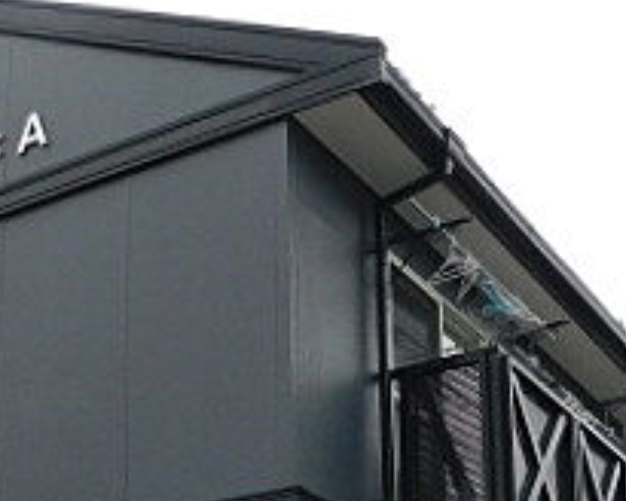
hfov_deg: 27.1
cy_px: 596
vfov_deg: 20.5
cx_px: 278
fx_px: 1297
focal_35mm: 70
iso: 125
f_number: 3
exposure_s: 1/640
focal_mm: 4
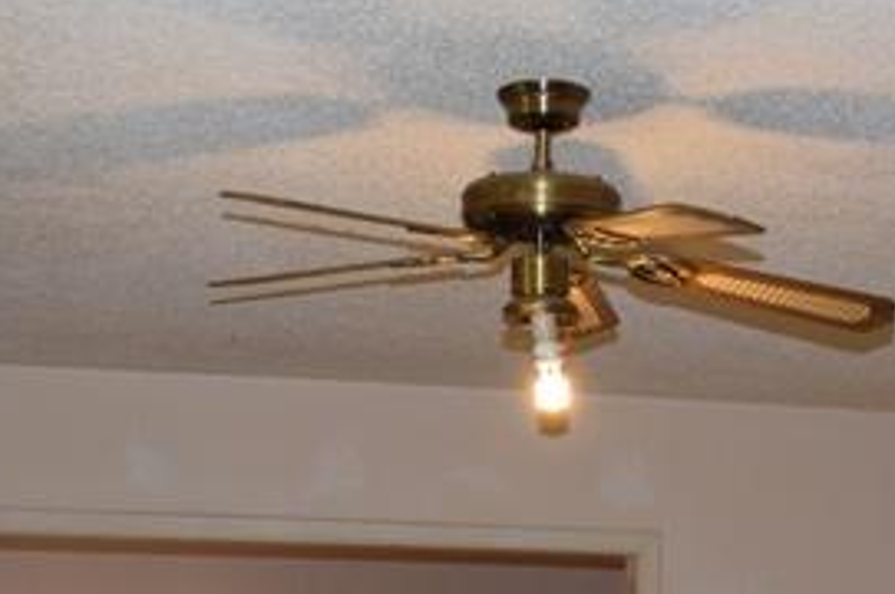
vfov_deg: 14.7
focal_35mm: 89
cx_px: 654
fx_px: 2220
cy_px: 729
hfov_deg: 22.6
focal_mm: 21
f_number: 4.5
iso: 800
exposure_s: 1/80
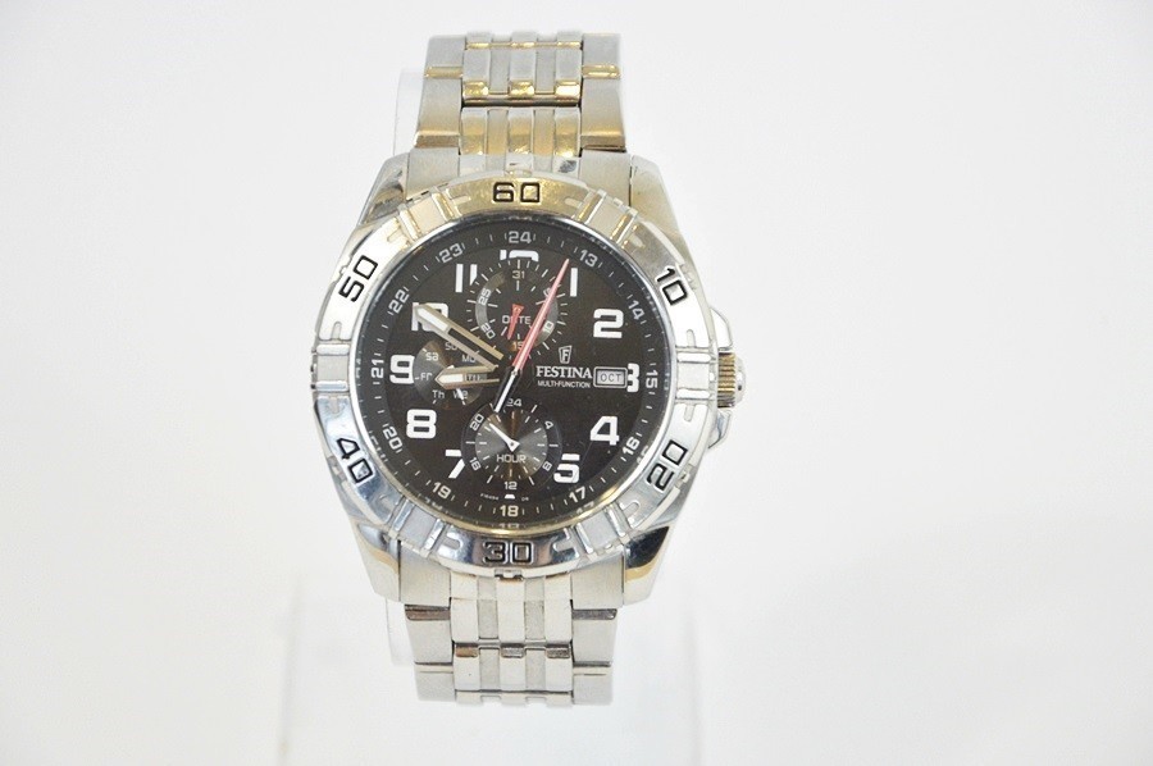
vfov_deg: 8.7
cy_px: 383
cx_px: 576
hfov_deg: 13.1
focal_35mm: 158
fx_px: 5039
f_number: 5.6
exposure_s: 1/200
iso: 1600
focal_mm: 105
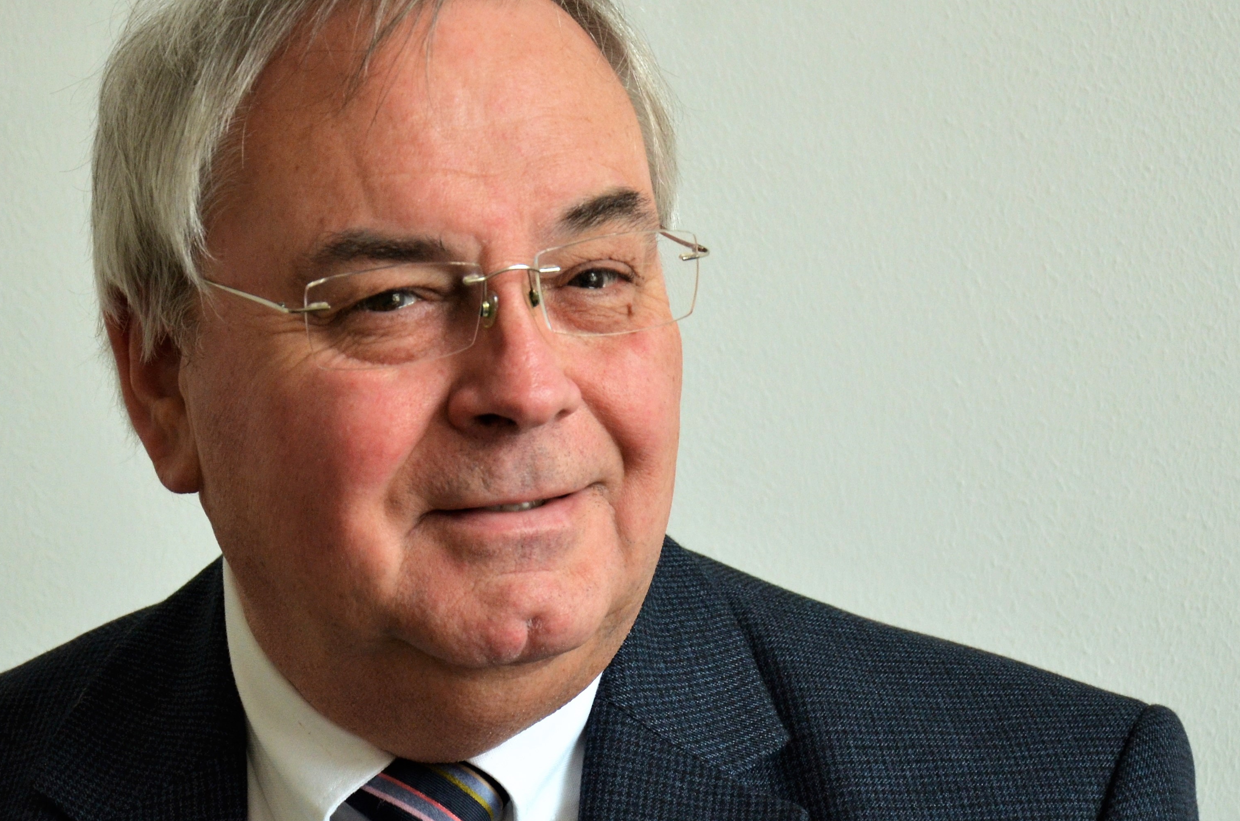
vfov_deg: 9.0
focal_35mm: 152
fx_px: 5225
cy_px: 414
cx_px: 489
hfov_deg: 13.5
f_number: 5.3
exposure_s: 1/50
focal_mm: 62
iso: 800
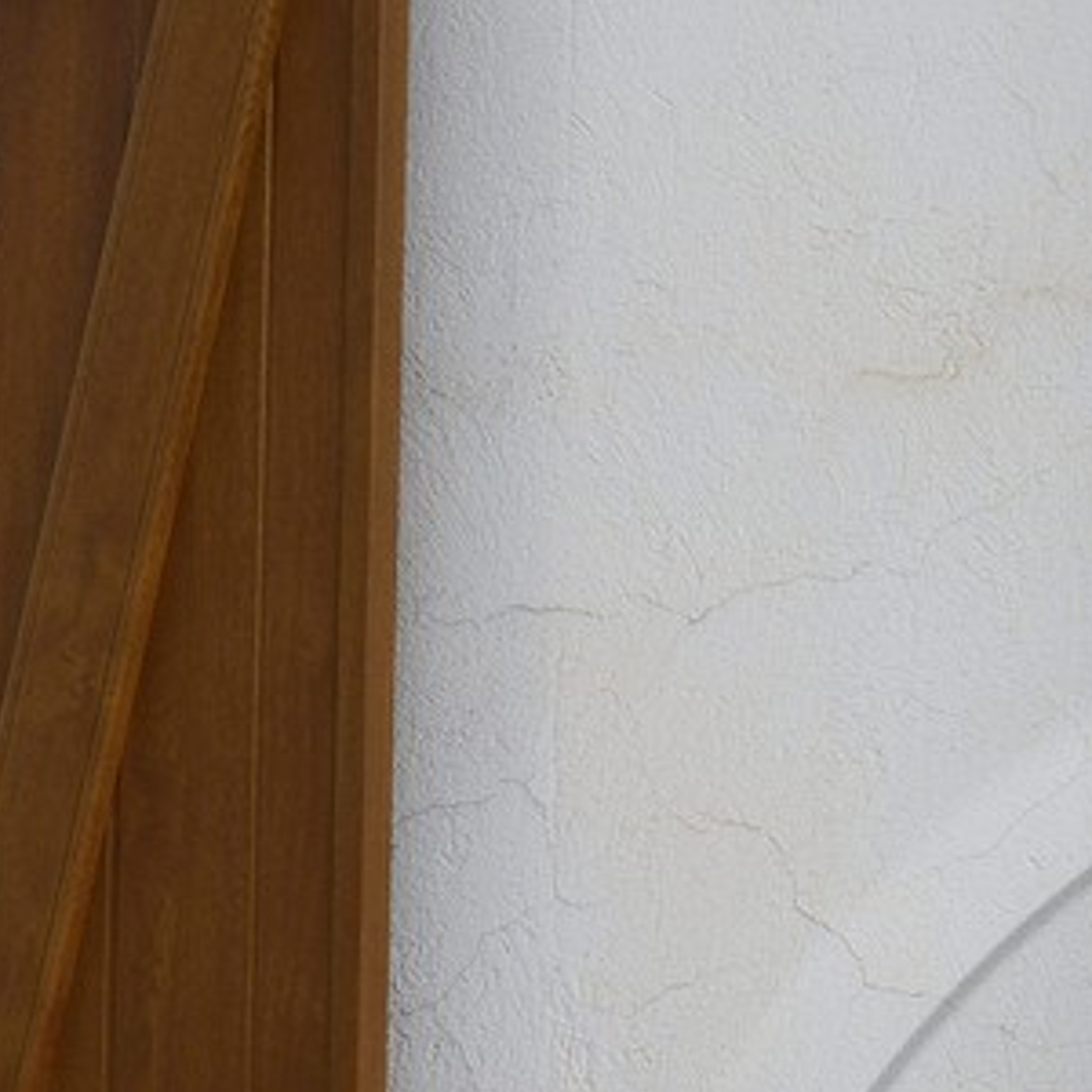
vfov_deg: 10.9
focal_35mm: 154
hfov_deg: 10.9
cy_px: 1685
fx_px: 5496
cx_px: 1685
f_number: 10
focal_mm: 34
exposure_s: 1/250
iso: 200
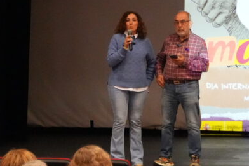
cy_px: 149
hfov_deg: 11.1
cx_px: 169
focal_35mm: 184
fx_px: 1274
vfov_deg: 7.4
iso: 10000
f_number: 5
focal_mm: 47
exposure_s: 1/100
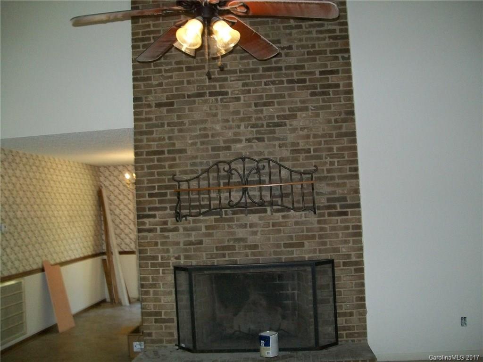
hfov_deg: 51.4
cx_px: 242
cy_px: 181
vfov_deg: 39.7
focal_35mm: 36
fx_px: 502
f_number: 2.7
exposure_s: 1/60
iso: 160
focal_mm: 6
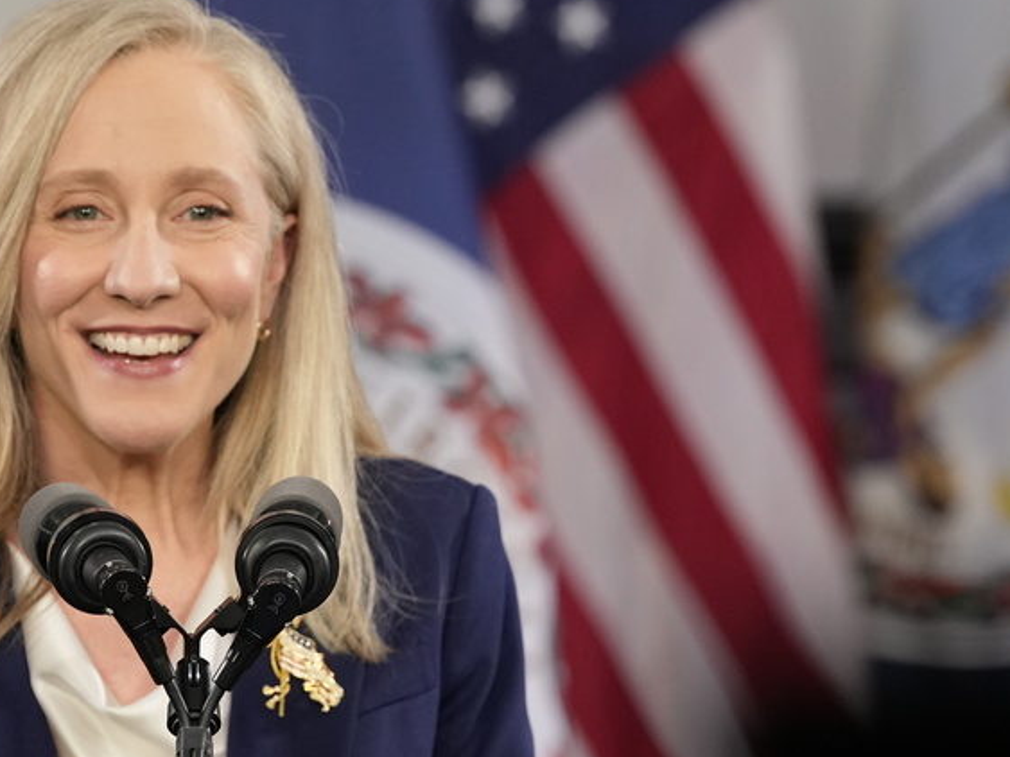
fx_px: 12748
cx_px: 174
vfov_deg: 3.4
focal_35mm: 437
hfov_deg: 4.5
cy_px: 557
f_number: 4
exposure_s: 1/250
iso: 1600
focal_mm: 167
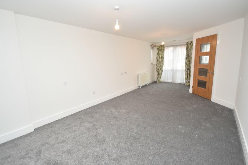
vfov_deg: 73.7
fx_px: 110
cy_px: 78
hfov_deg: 96.7
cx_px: 119
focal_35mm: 16
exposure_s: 1/125
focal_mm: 10
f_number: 4
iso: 800
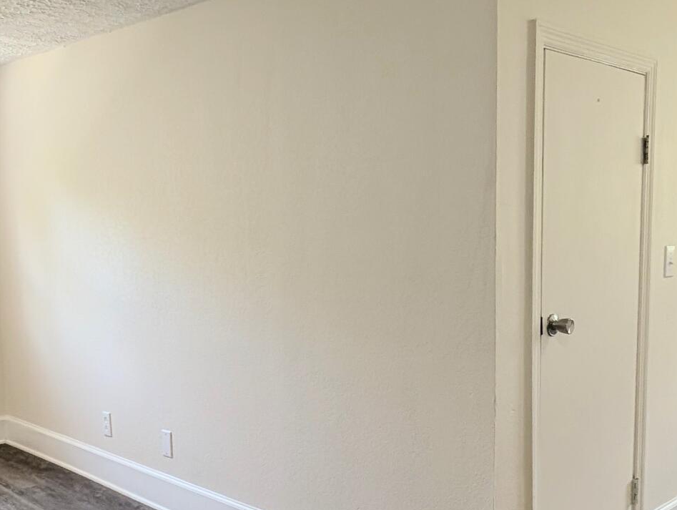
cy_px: 348
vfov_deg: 37.3
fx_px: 744
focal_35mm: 38
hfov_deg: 48.9
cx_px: 361
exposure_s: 1/120
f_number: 1.95
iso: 52
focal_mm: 2.23
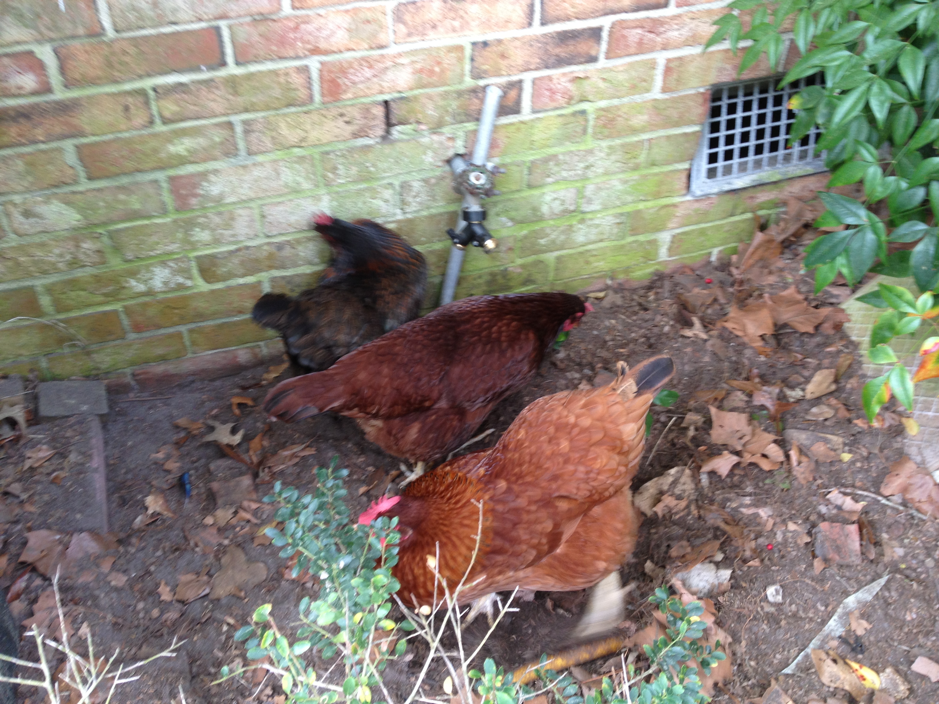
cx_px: 470
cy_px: 352
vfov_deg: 40.7
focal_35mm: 35
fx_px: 949
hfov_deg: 52.6
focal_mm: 4.28
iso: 64
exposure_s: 1/30
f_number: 2.4
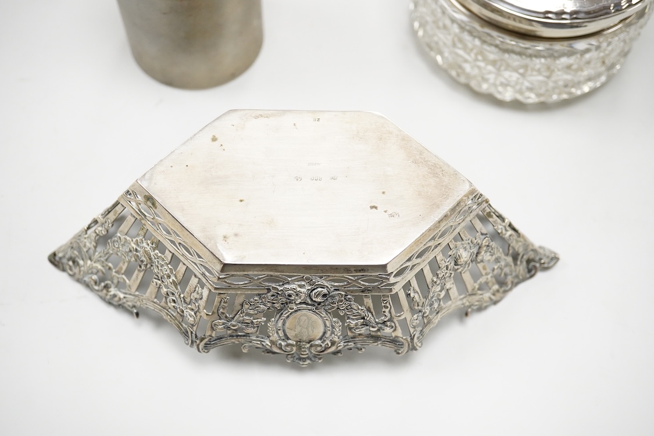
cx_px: 327
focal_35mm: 45
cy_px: 218
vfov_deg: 29.9
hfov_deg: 43.6
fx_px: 817
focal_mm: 30
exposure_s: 1/250
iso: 2500
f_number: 7.1
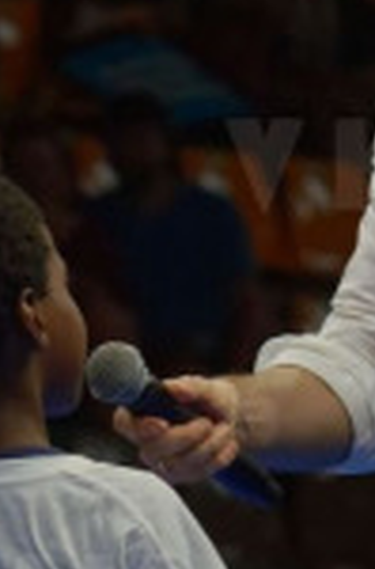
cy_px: 687
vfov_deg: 2.5
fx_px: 13216
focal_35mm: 840
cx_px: 320
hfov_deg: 1.6
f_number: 5.6
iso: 1000
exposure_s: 1/100
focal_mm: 140
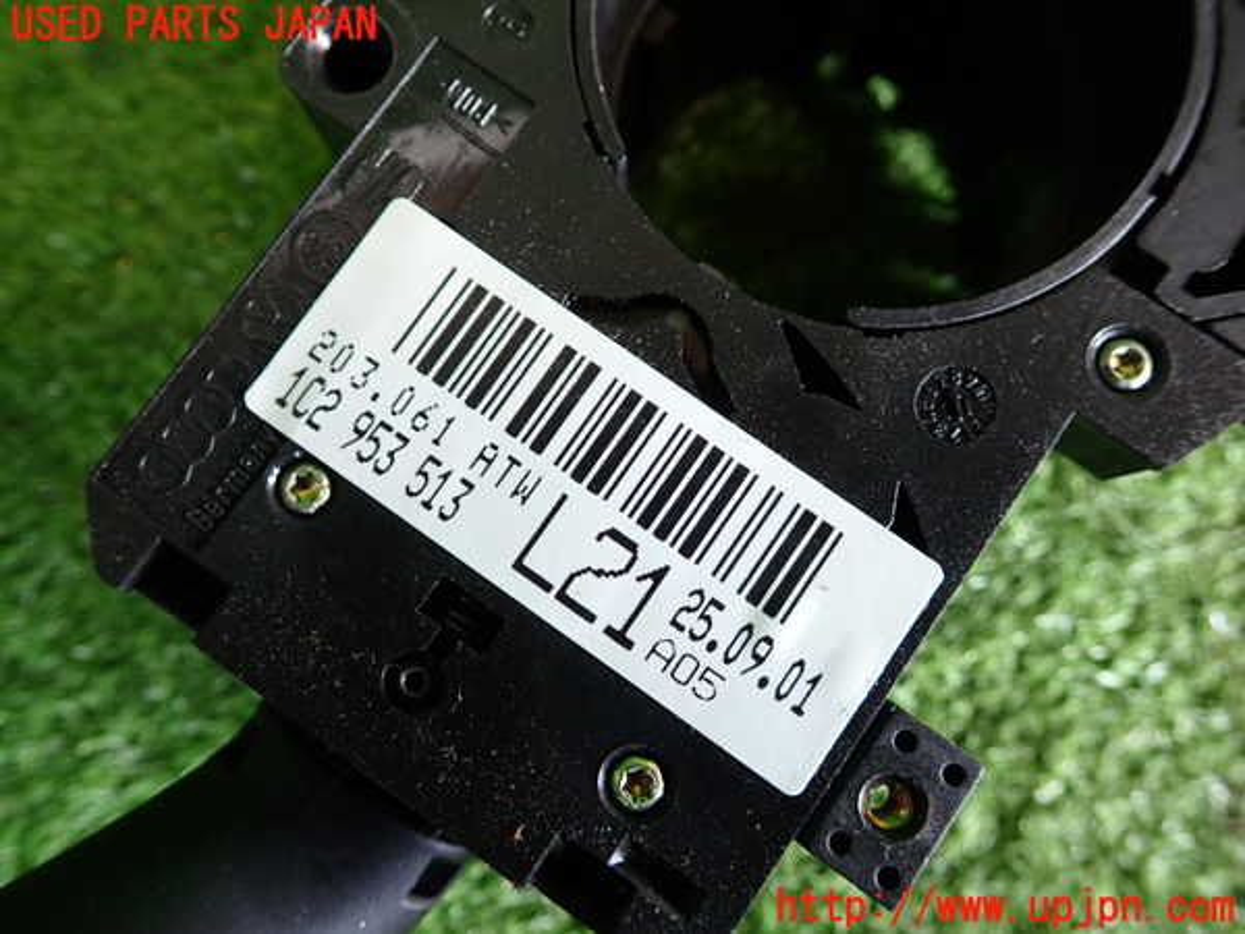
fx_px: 1007
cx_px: 622
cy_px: 467
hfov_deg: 63.4
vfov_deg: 49.7
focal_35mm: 28
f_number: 2.2
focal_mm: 5.05
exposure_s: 1/40
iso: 200
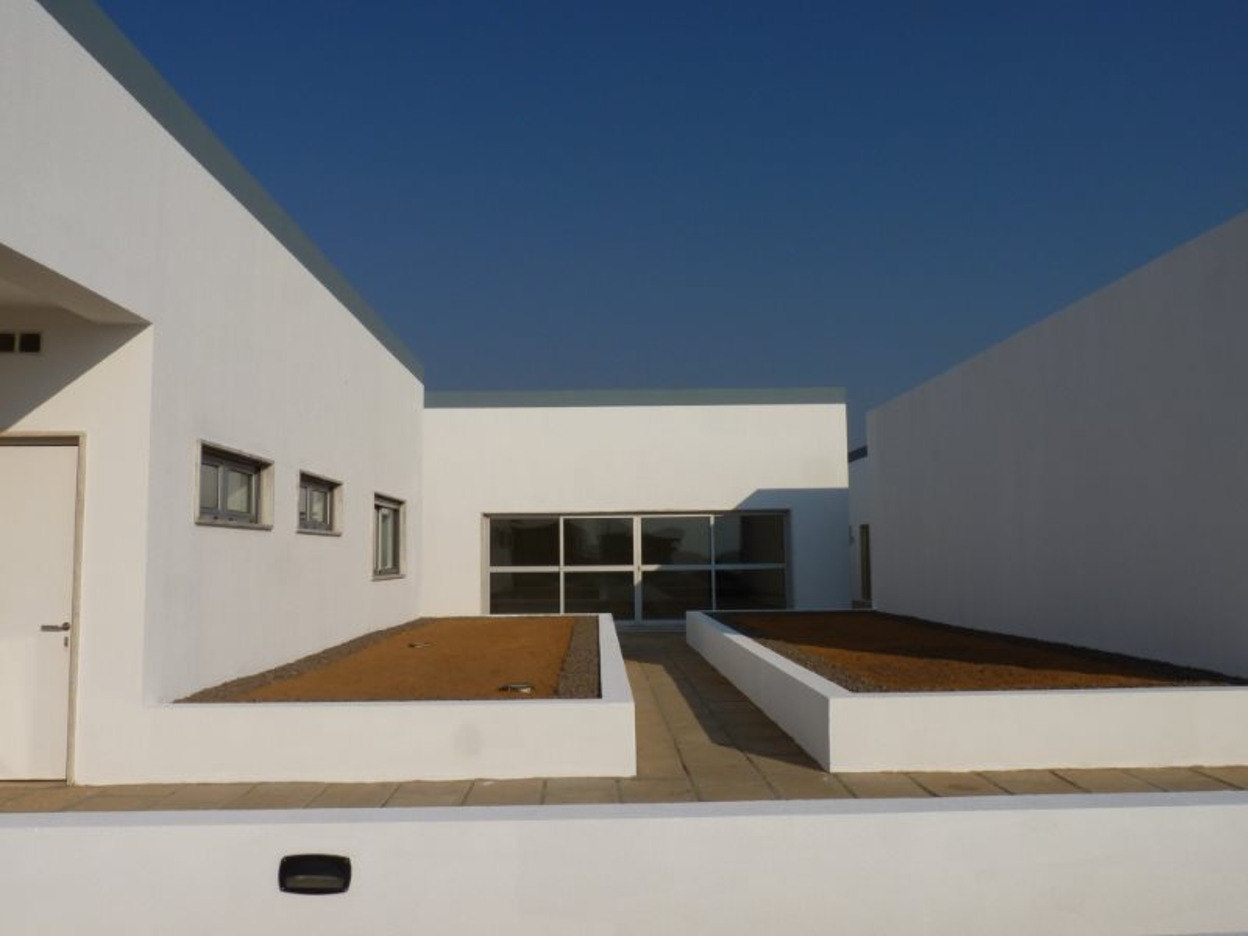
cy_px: 468
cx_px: 624
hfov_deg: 65.3
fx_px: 973
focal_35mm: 27
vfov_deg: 51.4
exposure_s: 1/400
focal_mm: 4.8
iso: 80
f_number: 7.1
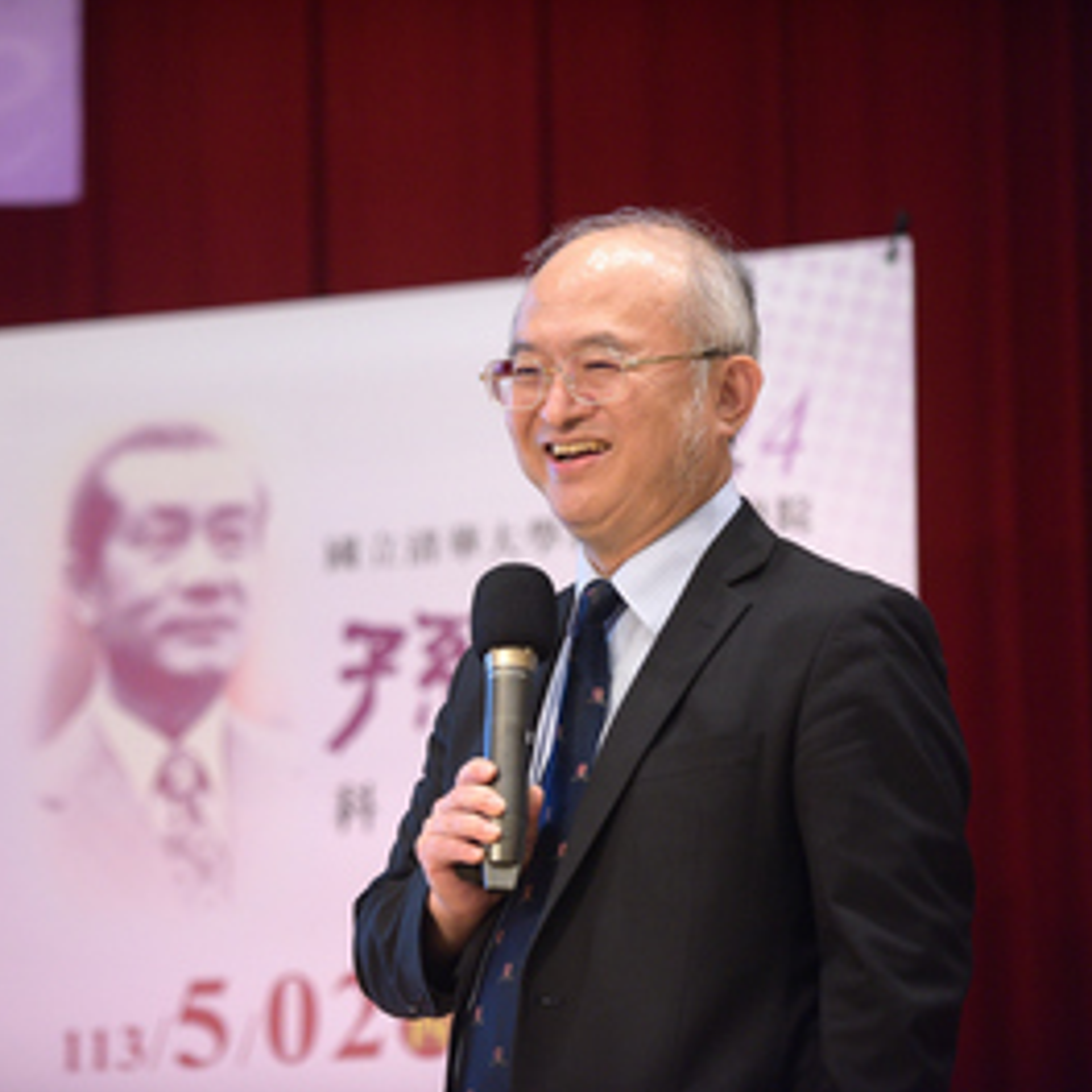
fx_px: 5746
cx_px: 277
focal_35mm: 161
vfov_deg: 10.9
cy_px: 548
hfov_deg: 10.8
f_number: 2.8
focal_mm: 125
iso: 2000
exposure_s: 1/100
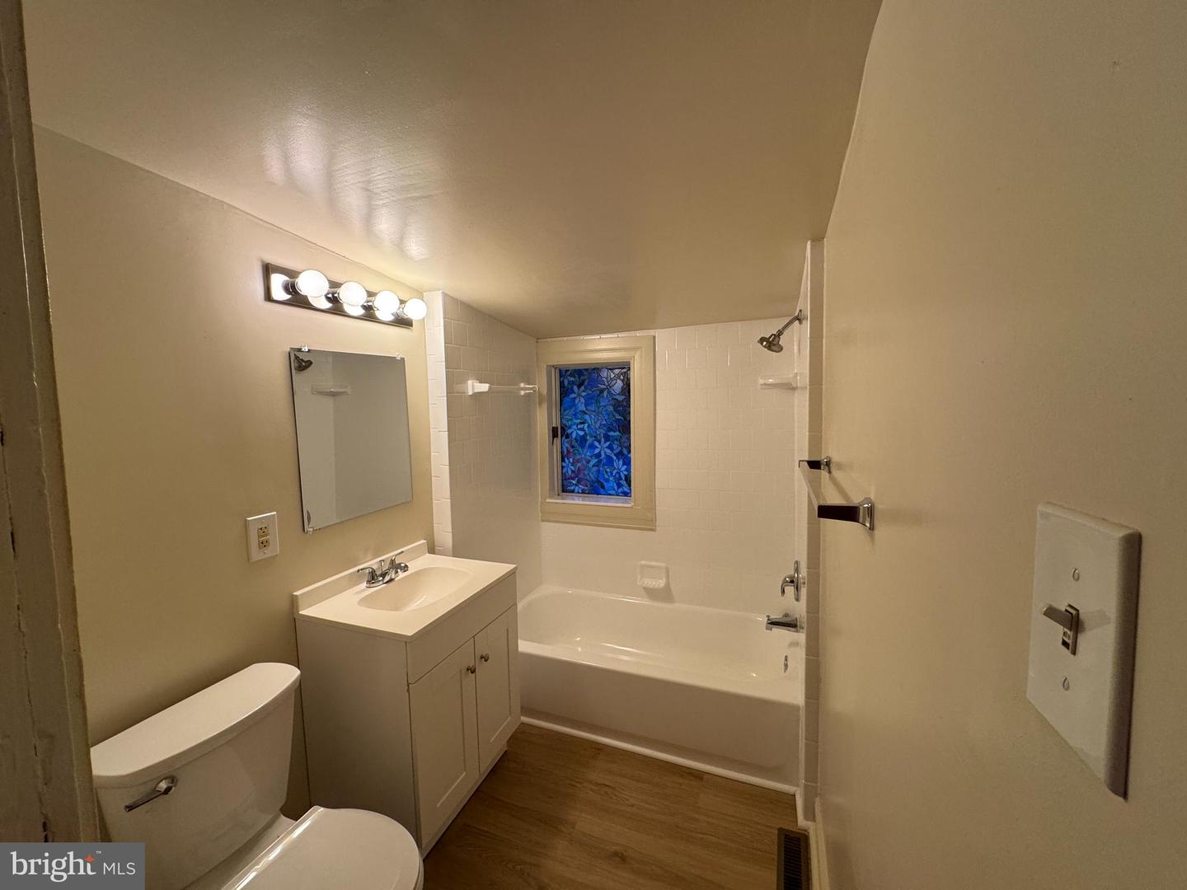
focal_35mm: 14
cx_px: 594
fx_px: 480
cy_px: 445
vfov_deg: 85.7
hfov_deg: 102.1
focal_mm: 2.22
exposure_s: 1/120
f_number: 2.2
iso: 200
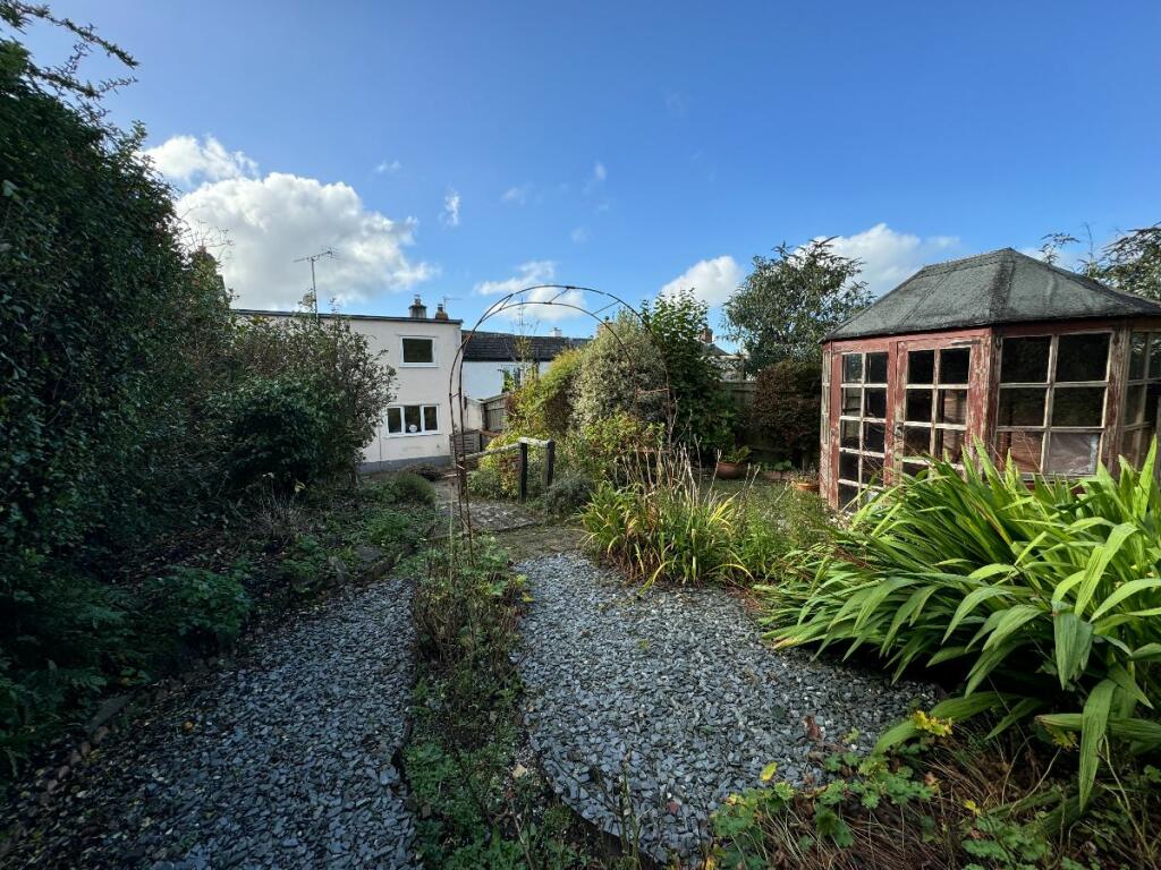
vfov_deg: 85.7
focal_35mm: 14
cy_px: 435
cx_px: 580
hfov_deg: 102.1
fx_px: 470
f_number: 2.2
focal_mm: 2.22
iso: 40
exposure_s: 1/552
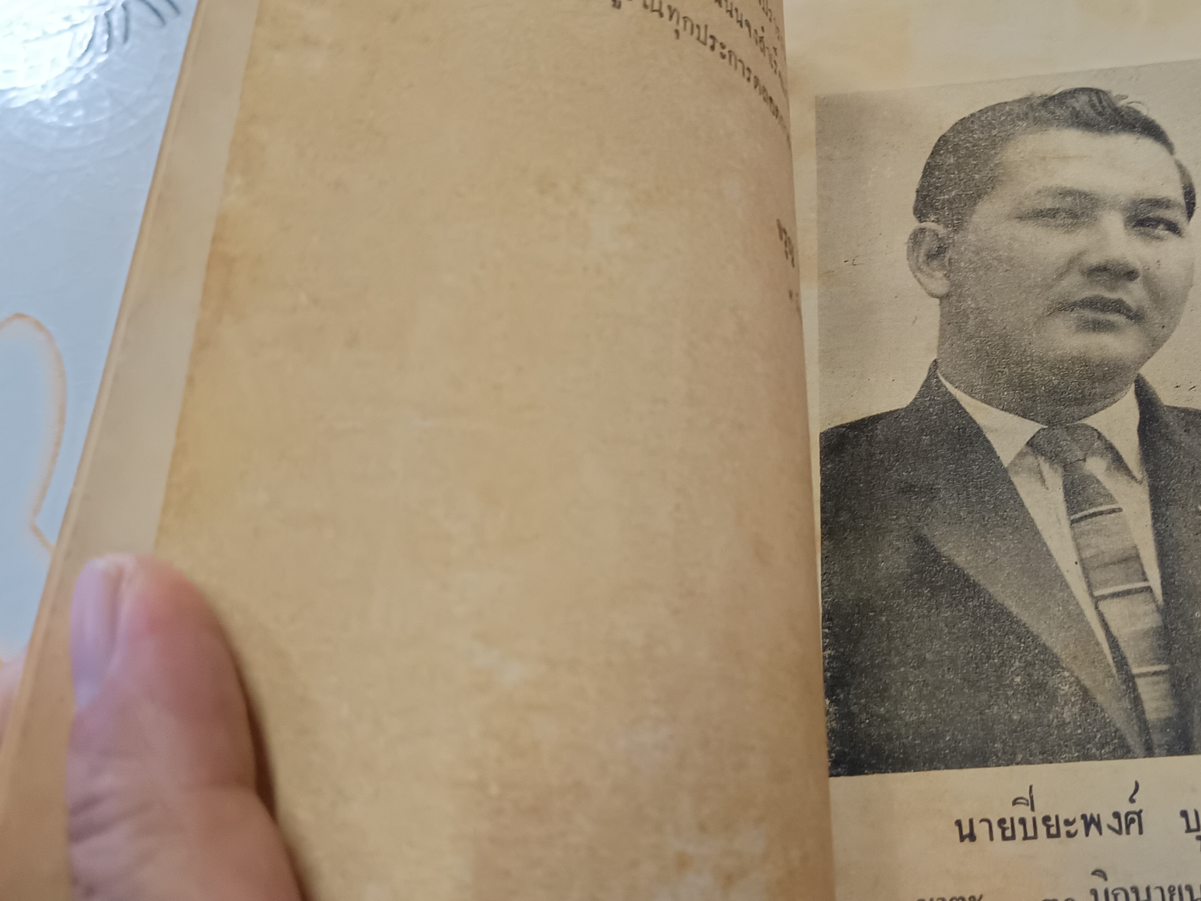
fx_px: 1492
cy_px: 448
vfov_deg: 33.6
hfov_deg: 42.9
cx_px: 859
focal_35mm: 43
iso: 584
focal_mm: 5.31
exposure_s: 1/50
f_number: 1.7
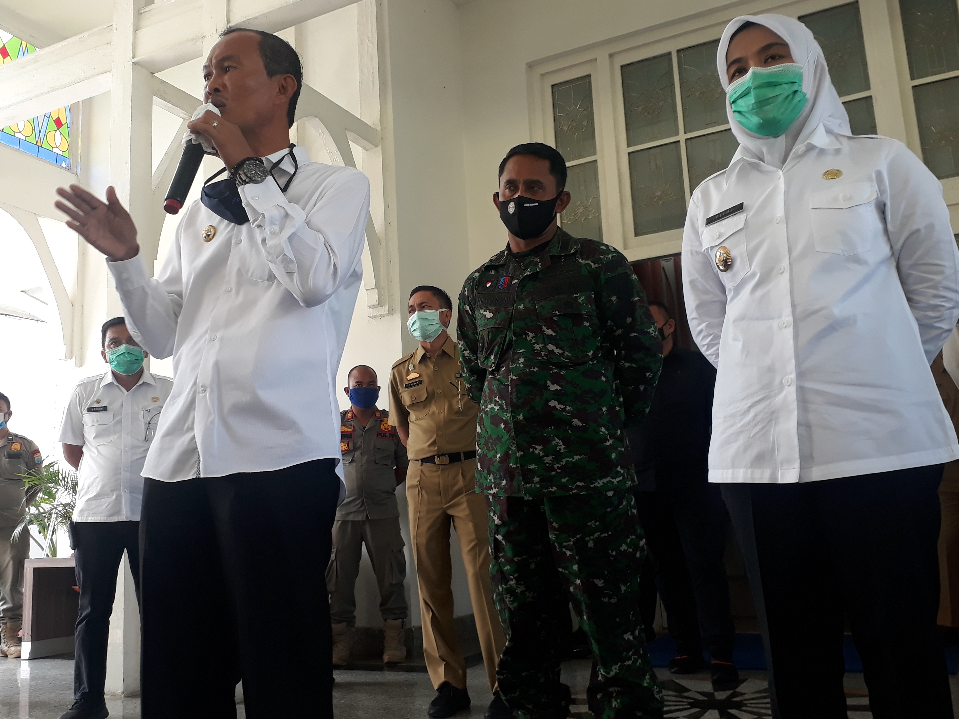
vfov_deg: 42.9
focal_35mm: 33
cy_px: 339
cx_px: 444
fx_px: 914
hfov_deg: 55.3
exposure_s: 1/50
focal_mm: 3.6
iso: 50
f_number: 1.9
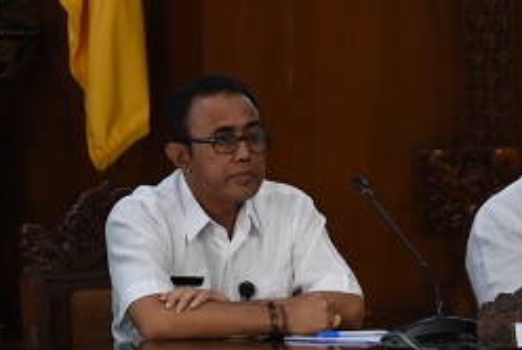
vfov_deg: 4.2
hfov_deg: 6.3
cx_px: 183
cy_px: 133
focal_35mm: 326
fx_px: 4733
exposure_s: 1/8
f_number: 5.6
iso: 800
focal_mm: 90
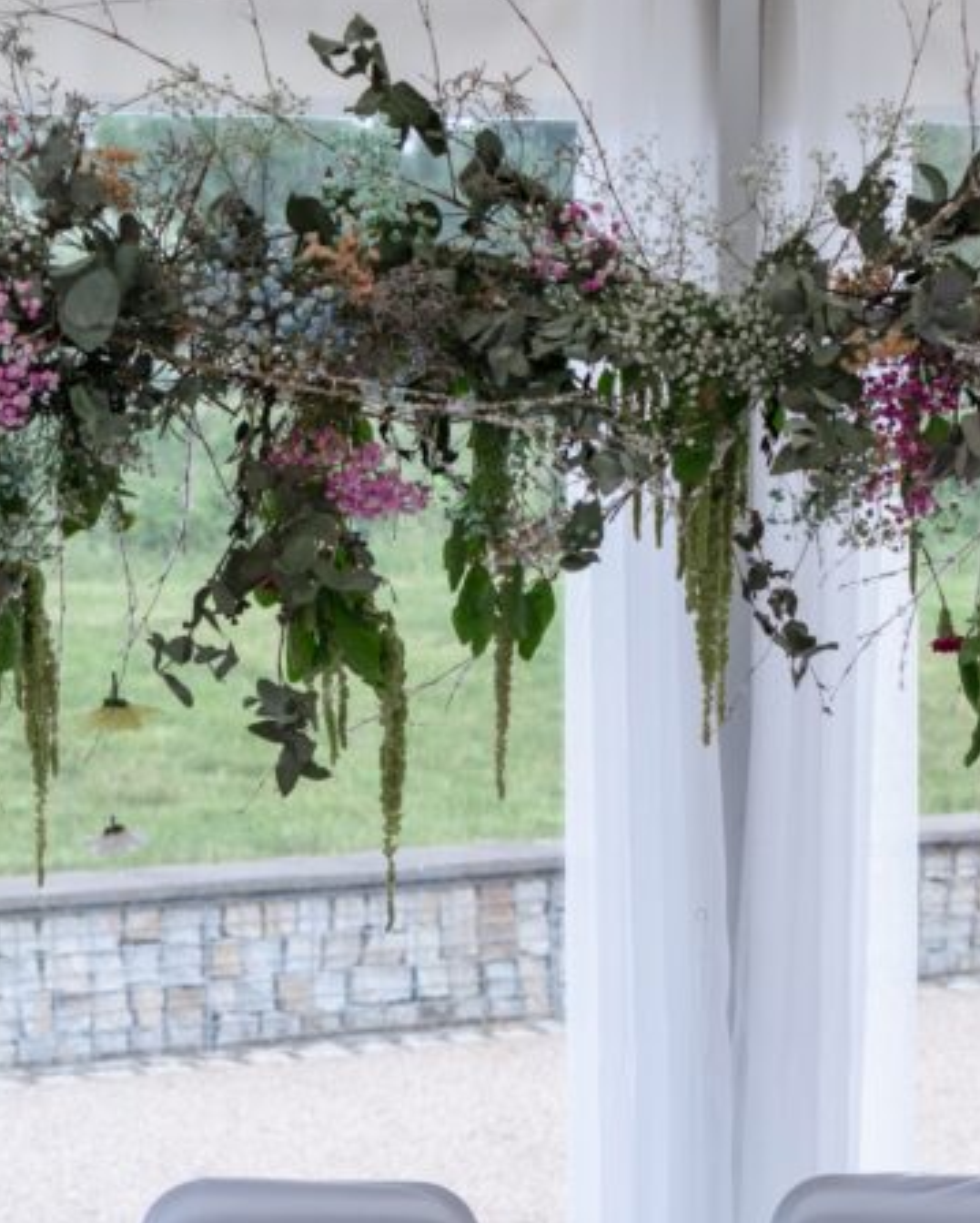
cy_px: 770
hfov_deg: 15.6
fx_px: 3549
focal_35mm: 98
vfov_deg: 19.5
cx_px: 751
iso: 500
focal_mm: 39
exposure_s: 1/2000
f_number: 4
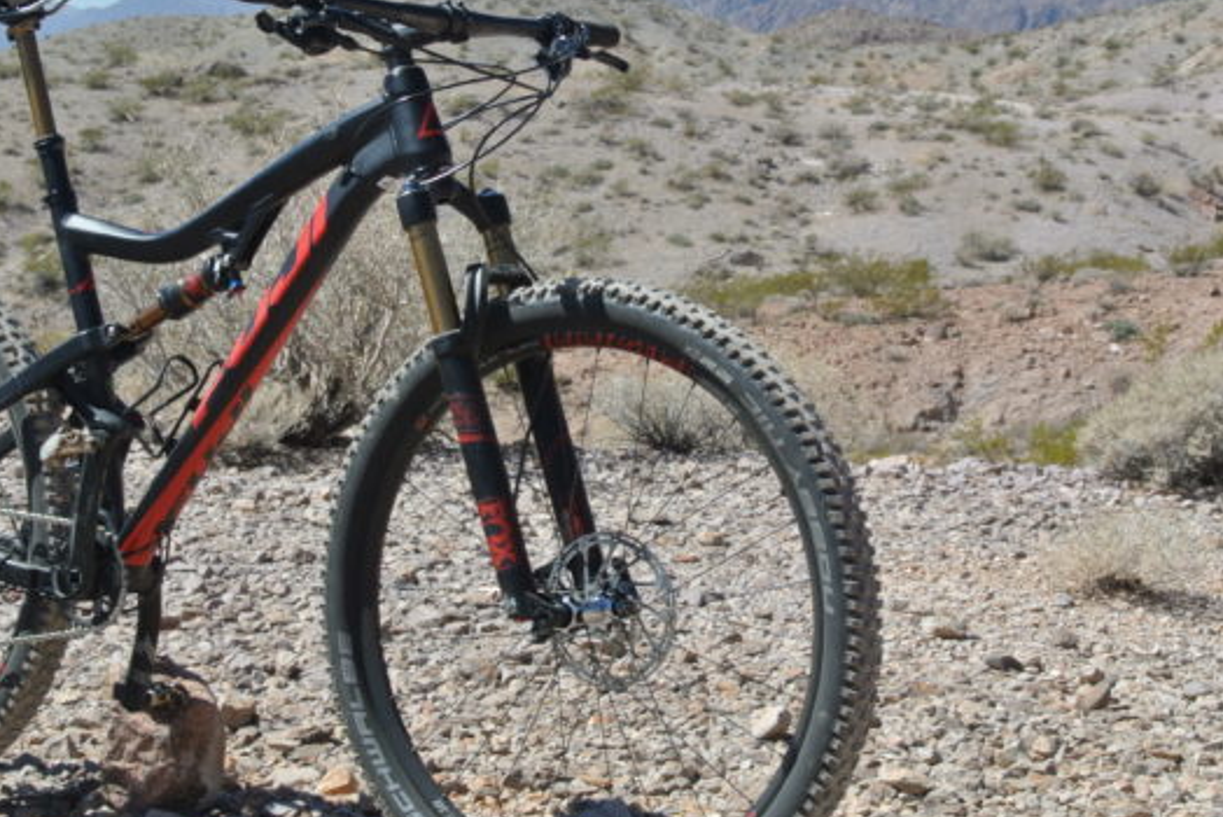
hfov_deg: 19.8
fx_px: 3501
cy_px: 406
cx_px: 532
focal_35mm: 103
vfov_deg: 13.3
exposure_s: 1/200
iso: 100
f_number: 9
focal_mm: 26.7
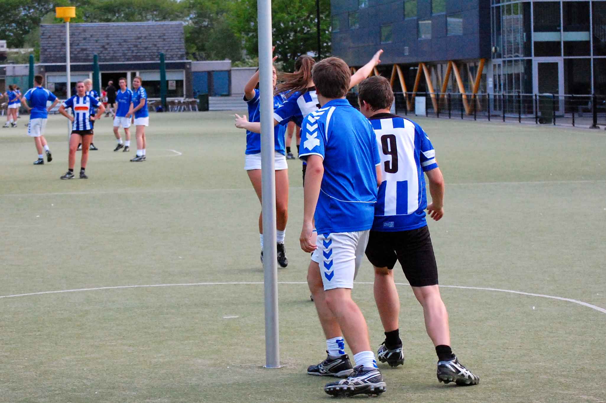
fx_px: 1388
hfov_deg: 24.6
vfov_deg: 16.5
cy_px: 202
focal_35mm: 82
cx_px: 303
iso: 1600
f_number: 6.3
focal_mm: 55
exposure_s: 1/250
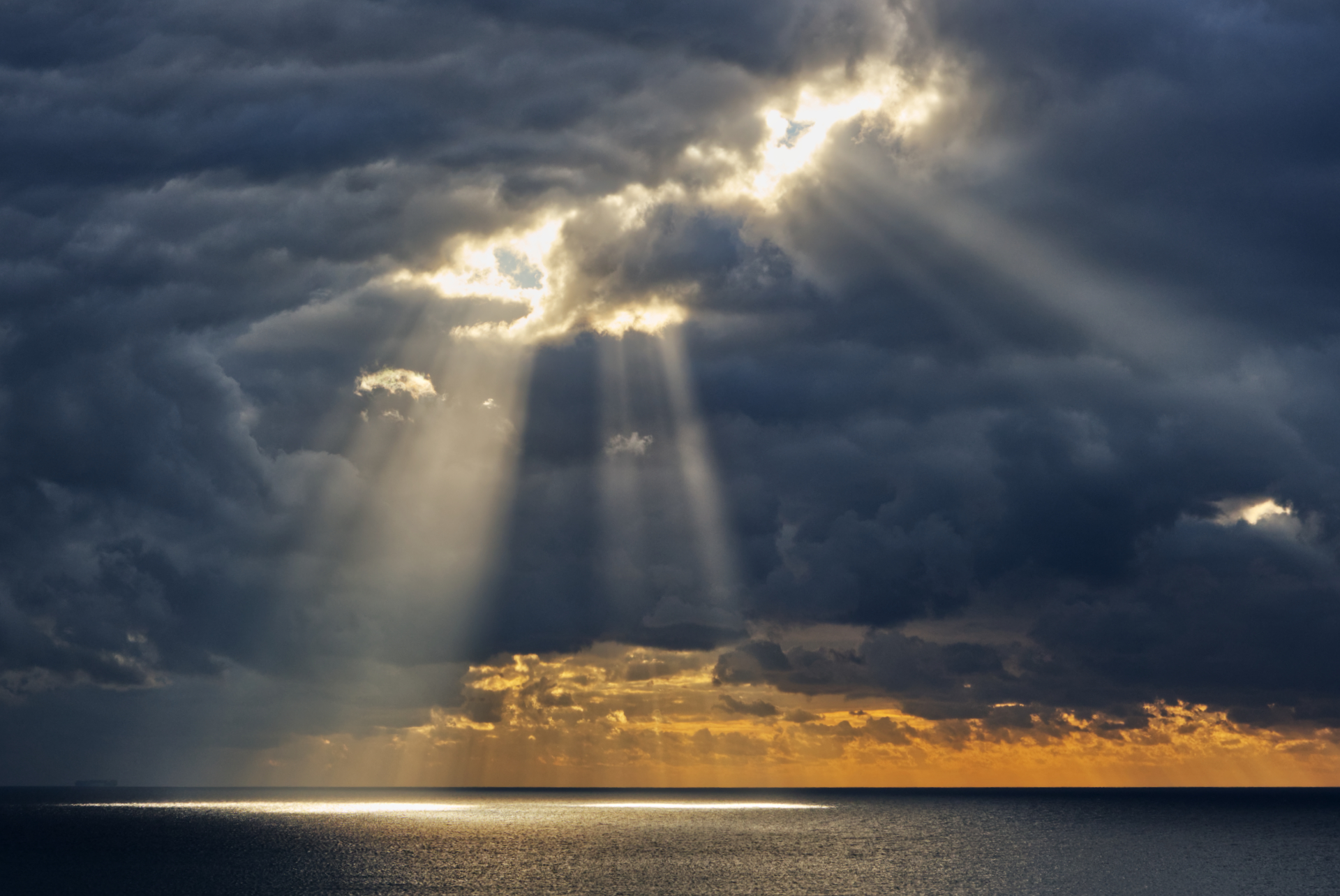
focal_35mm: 83
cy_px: 448
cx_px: 670
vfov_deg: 16.5
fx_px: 3091
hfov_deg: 24.5
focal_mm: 55
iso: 400
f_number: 11
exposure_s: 1/640
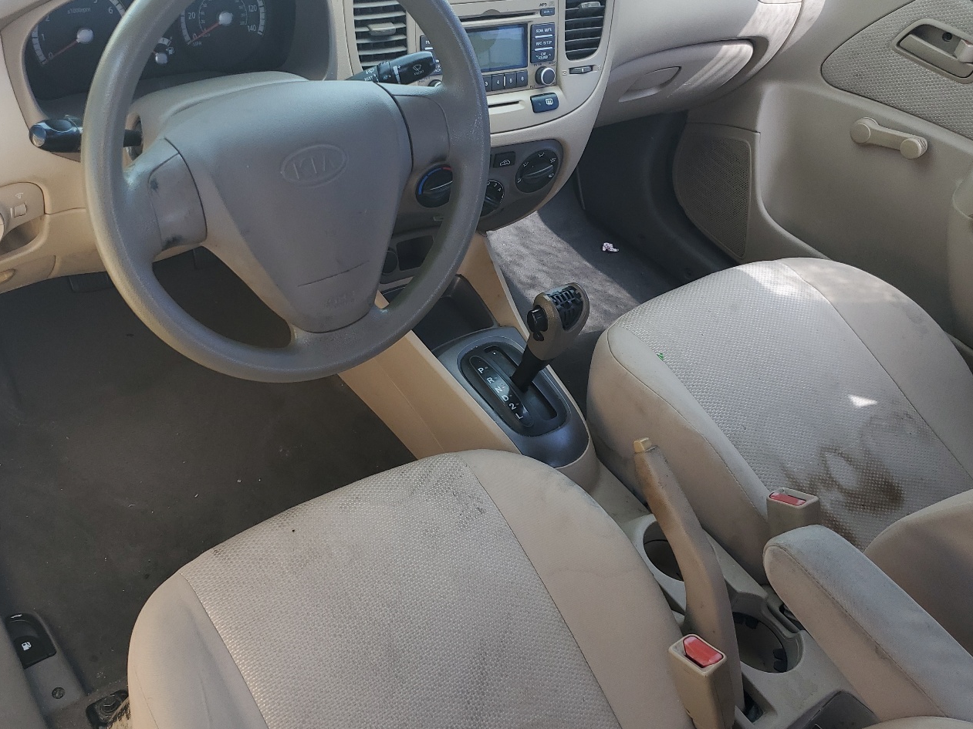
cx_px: 400
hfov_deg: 55.0
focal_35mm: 33
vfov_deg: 42.9
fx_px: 927
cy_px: 339
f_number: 1.5
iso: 50
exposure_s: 1/204
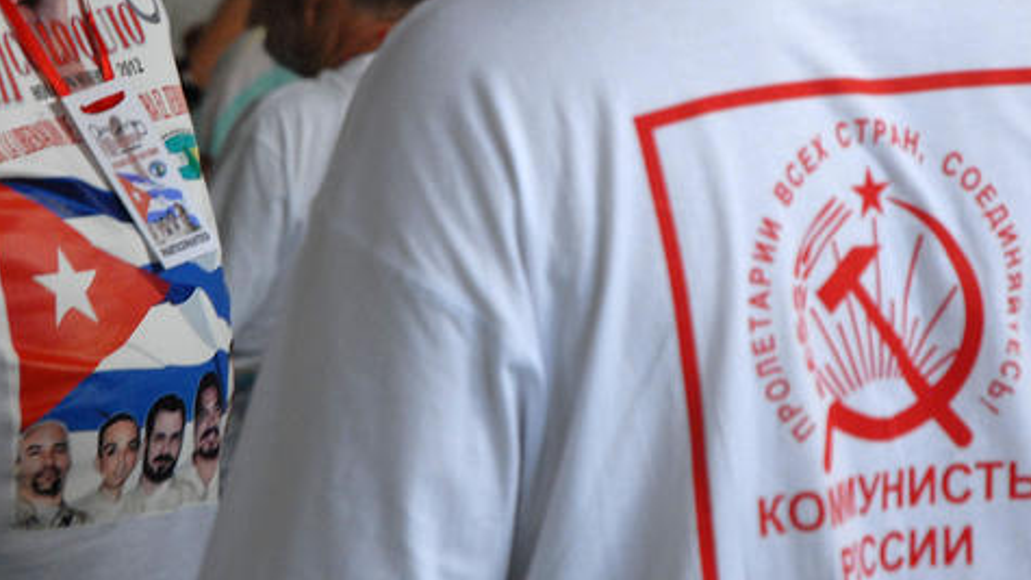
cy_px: 254
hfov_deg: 15.5
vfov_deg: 8.7
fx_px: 3799
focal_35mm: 139
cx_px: 469
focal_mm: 70
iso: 640
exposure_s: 1/30
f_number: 4.5
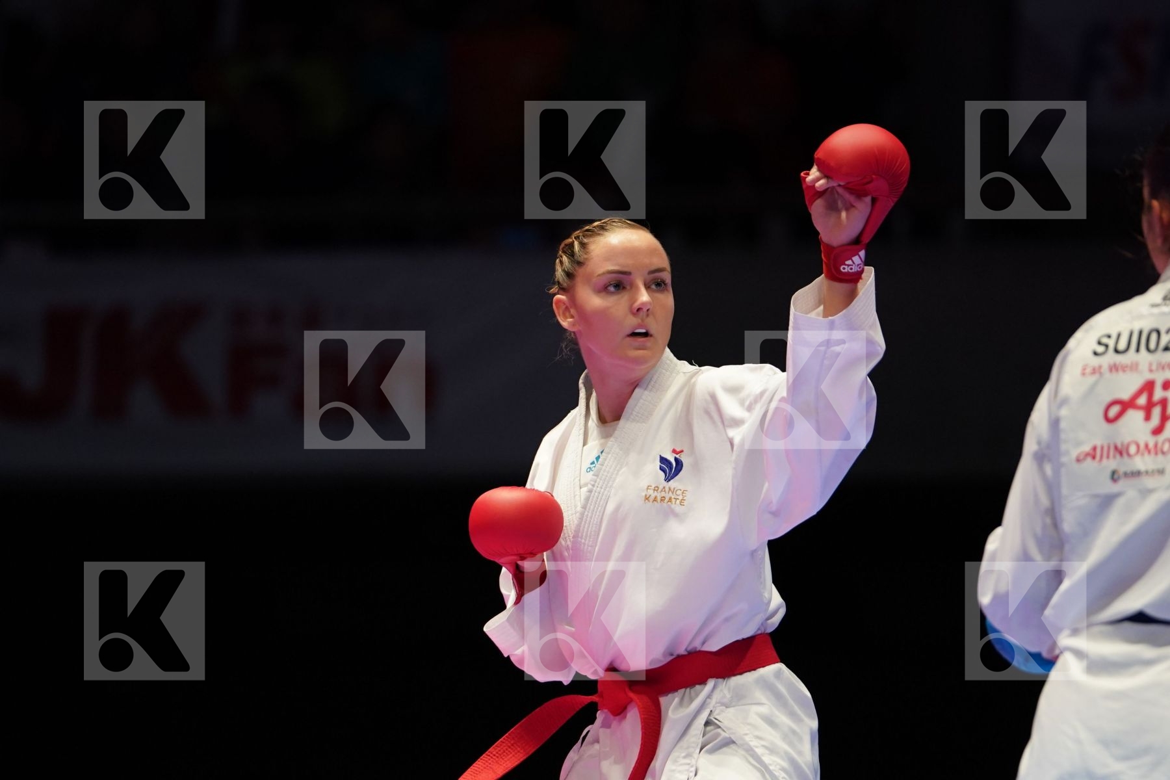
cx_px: 585
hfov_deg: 7.8
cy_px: 390
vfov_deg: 5.2
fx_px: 8579
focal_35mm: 264
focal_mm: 176
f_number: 2.8
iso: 2000
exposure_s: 1/1000
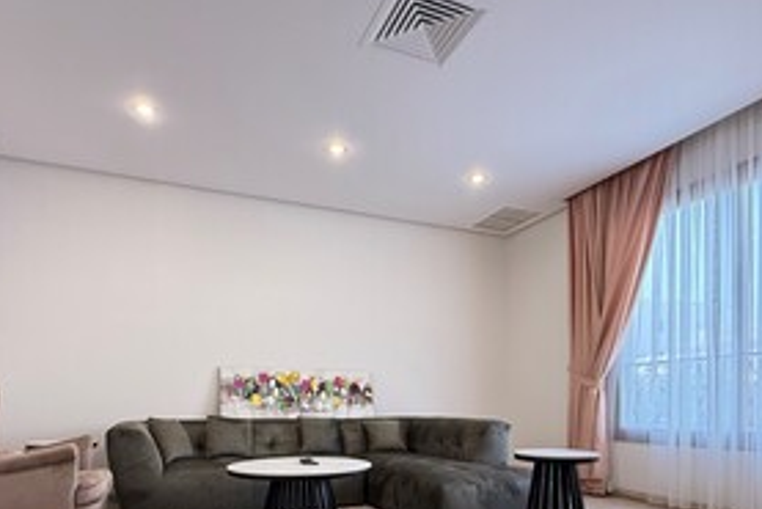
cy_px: 403
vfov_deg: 50.2
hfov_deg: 73.7
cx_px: 378
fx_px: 508
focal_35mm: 24
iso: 320
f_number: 2.2
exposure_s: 1/86
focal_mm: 2.22
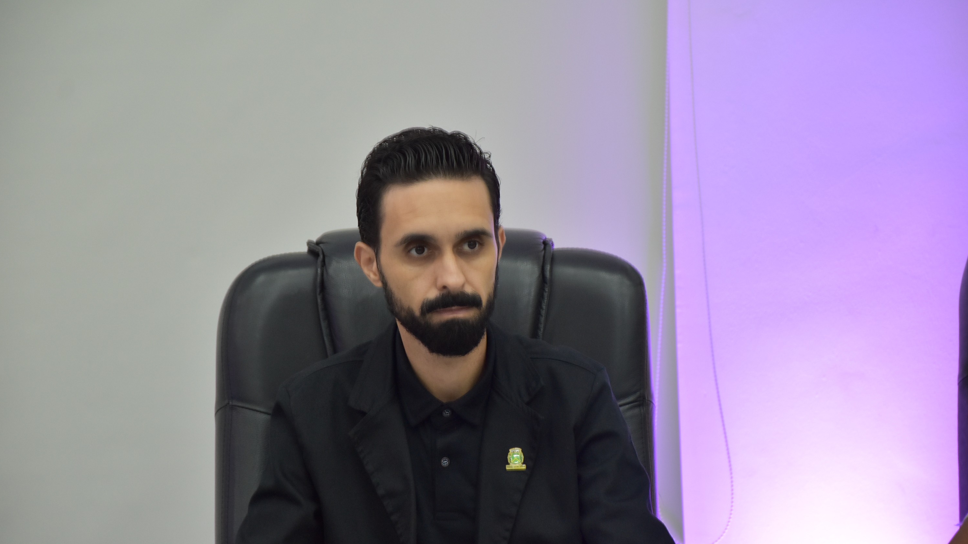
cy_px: 322
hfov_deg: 11.8
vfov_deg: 6.6
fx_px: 4698
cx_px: 484
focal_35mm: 183
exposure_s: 1/60
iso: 1000
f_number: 5.6
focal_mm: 116
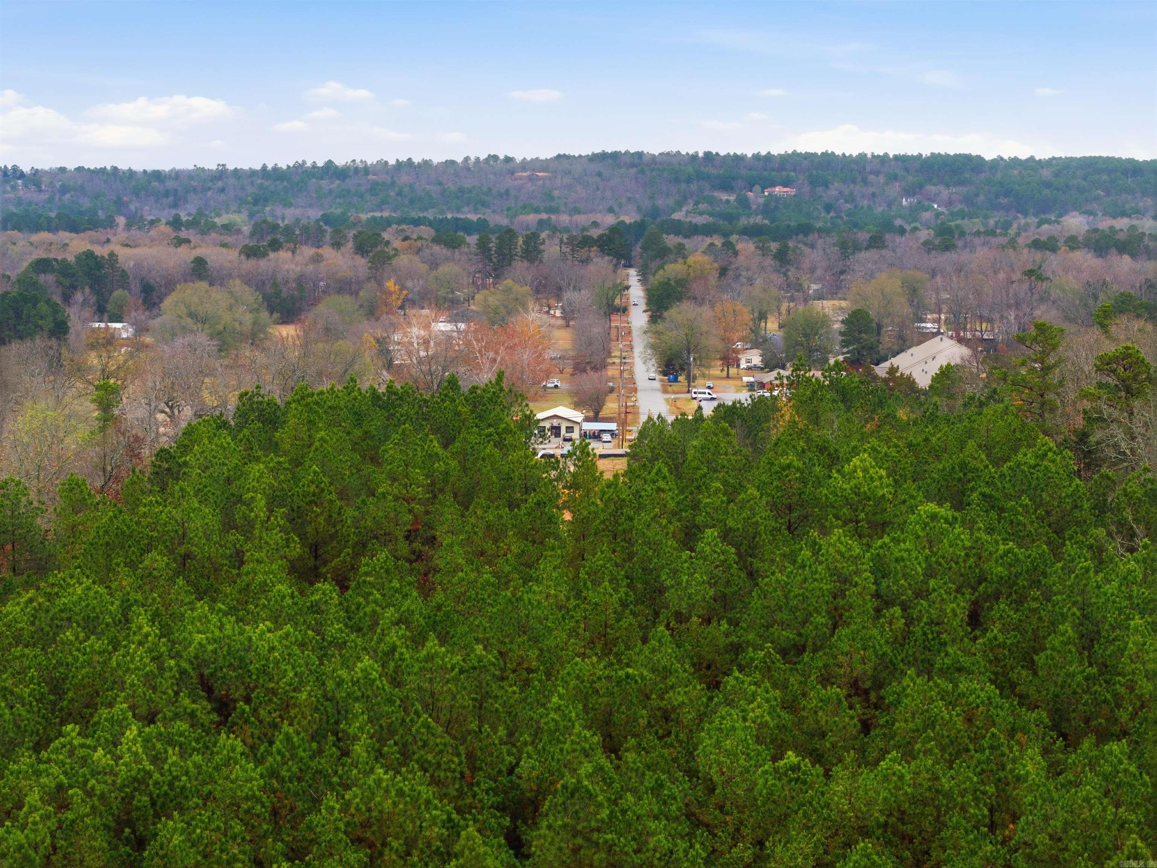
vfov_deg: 21.0
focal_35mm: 70
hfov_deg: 27.8
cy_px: 434
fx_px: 2340
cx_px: 578
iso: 180
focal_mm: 19.4
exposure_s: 1/500
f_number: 2.8
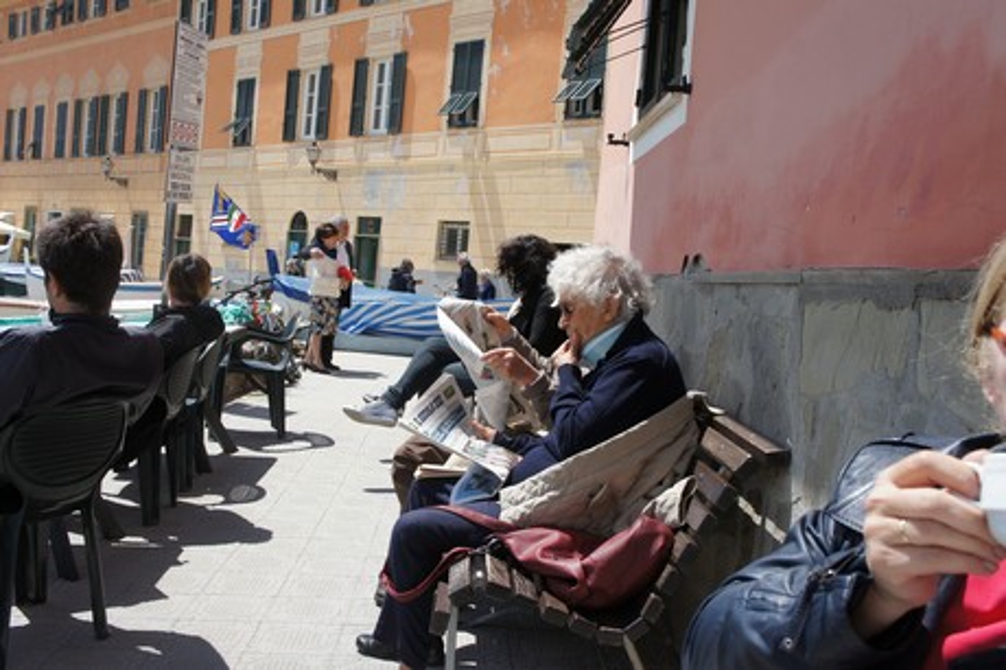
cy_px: 335
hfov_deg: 53.2
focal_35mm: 36
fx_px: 1005
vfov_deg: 36.8
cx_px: 503
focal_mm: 24
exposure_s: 1/400
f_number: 8
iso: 200
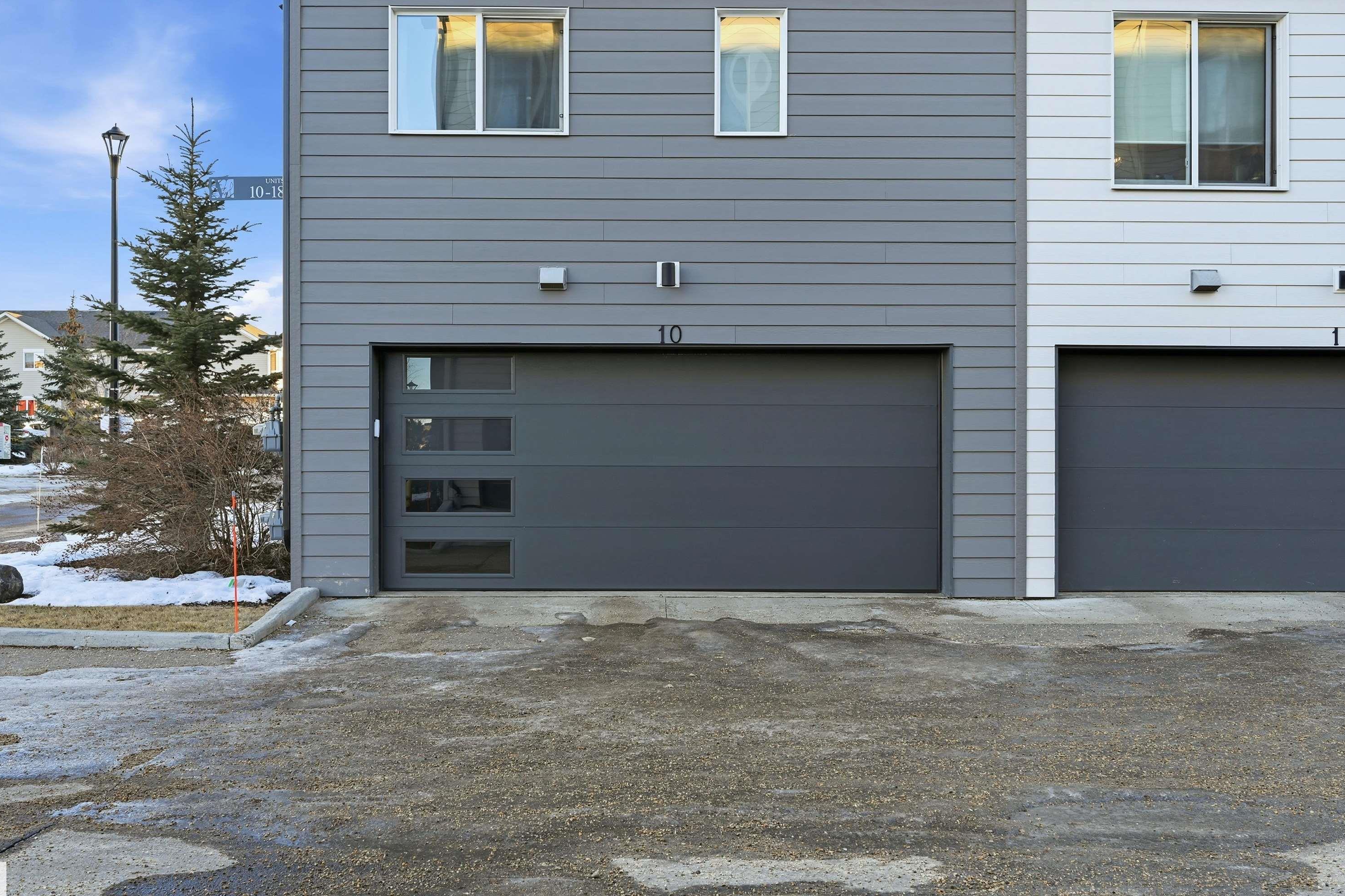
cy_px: 461
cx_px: 656
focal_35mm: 31
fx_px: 1158
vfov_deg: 42.3
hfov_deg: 60.3
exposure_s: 1/80
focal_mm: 30
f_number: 8
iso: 100
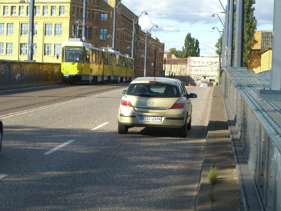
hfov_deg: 17.3
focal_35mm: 114
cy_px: 106
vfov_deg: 13.0
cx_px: 140
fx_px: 925
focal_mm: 23.7
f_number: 5.1
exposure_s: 1/250
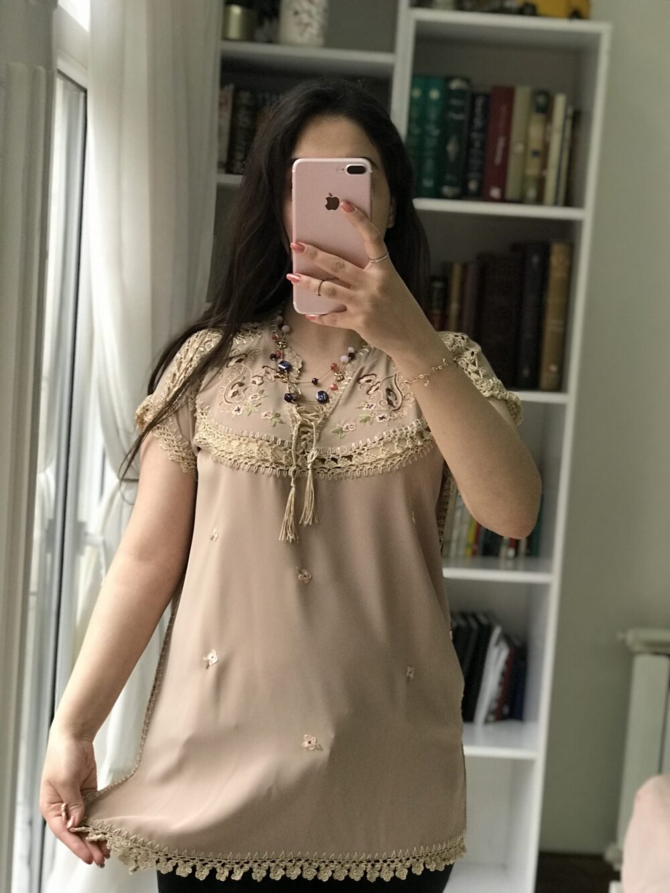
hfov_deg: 25.7
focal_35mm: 57
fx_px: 1471
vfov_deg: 33.8
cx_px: 335
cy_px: 446
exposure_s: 1/50
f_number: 2.8
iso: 200
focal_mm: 6.6
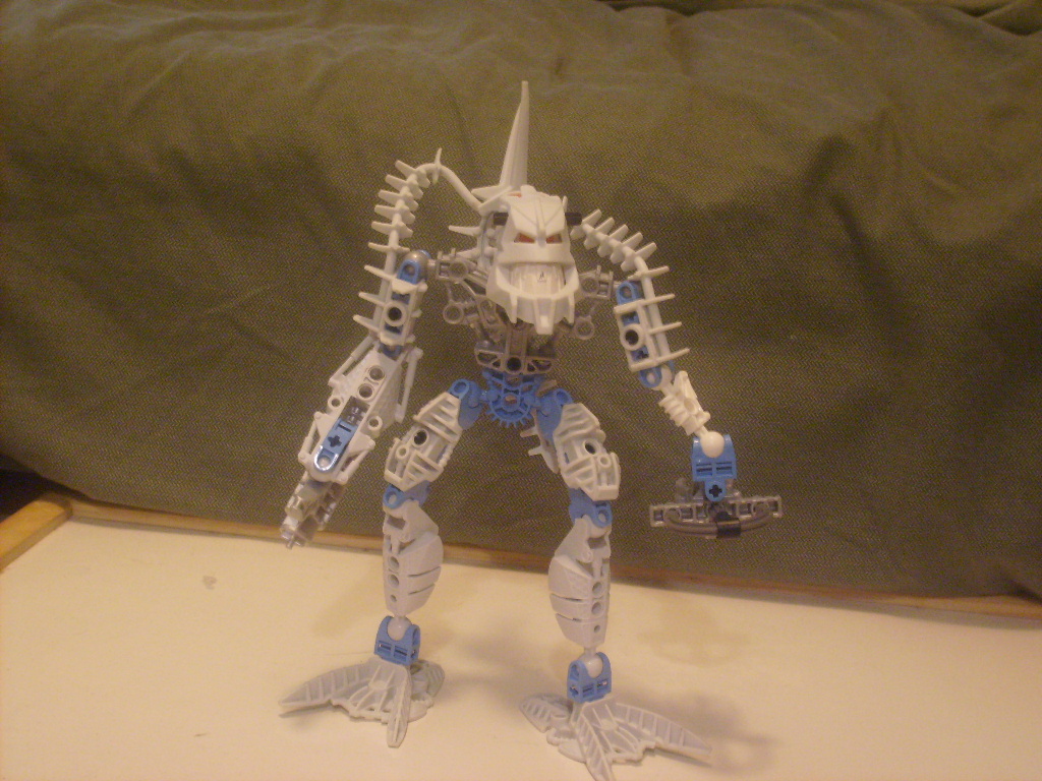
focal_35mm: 52
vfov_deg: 28.0
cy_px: 390
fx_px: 1565
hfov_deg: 36.8
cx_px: 521
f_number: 3.3
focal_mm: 8.7
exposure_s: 1/2
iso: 200
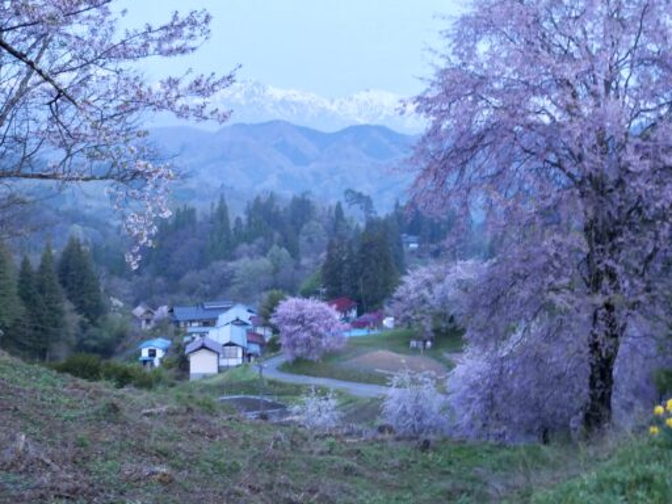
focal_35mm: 40
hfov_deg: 46.8
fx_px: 777
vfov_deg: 36.0
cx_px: 336
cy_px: 252
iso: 3200
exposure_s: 1/1.6
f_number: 8
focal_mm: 20
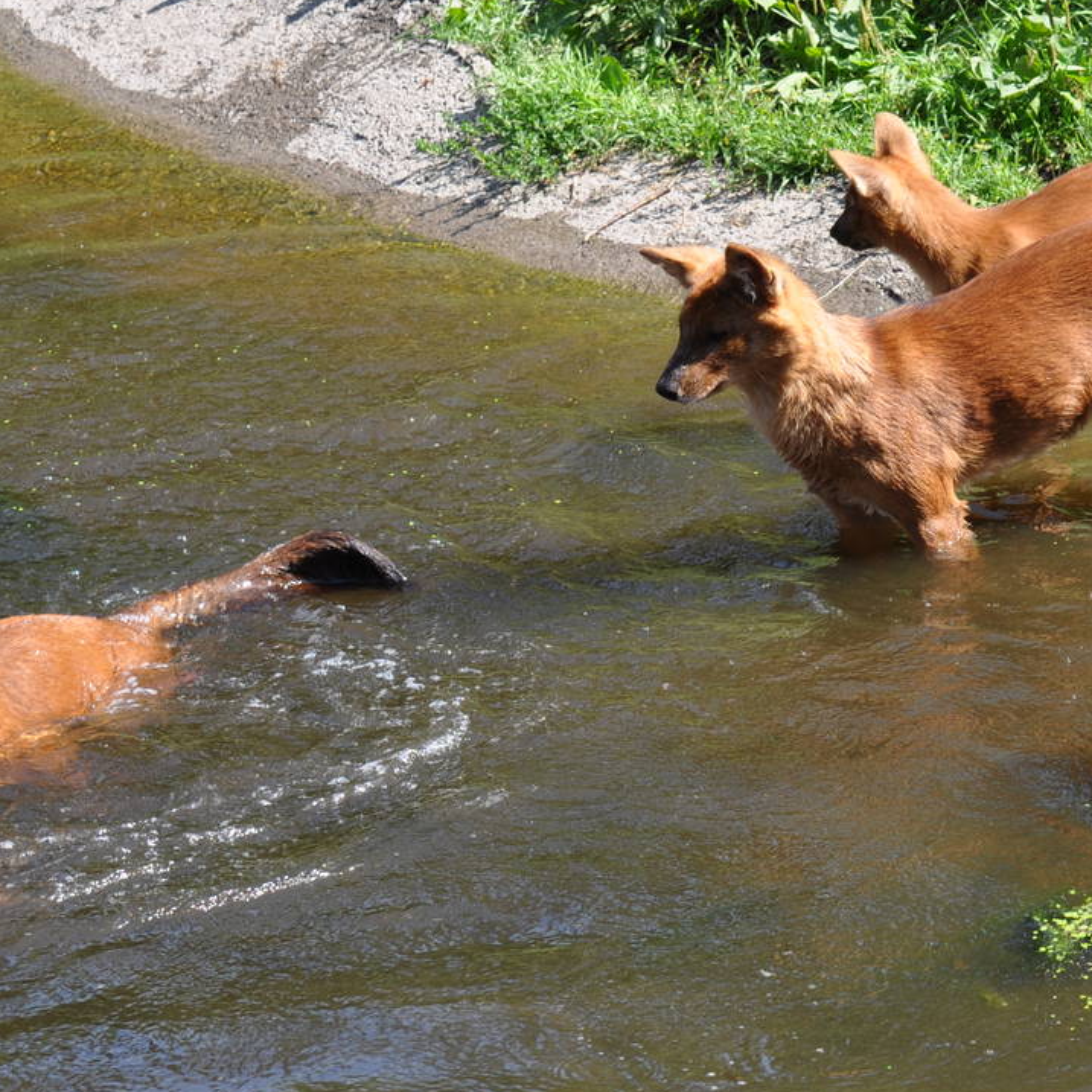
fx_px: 7102
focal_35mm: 199
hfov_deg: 8.8
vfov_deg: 8.8
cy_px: 424
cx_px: 851
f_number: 7.1
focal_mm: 70
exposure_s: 1/200
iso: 200
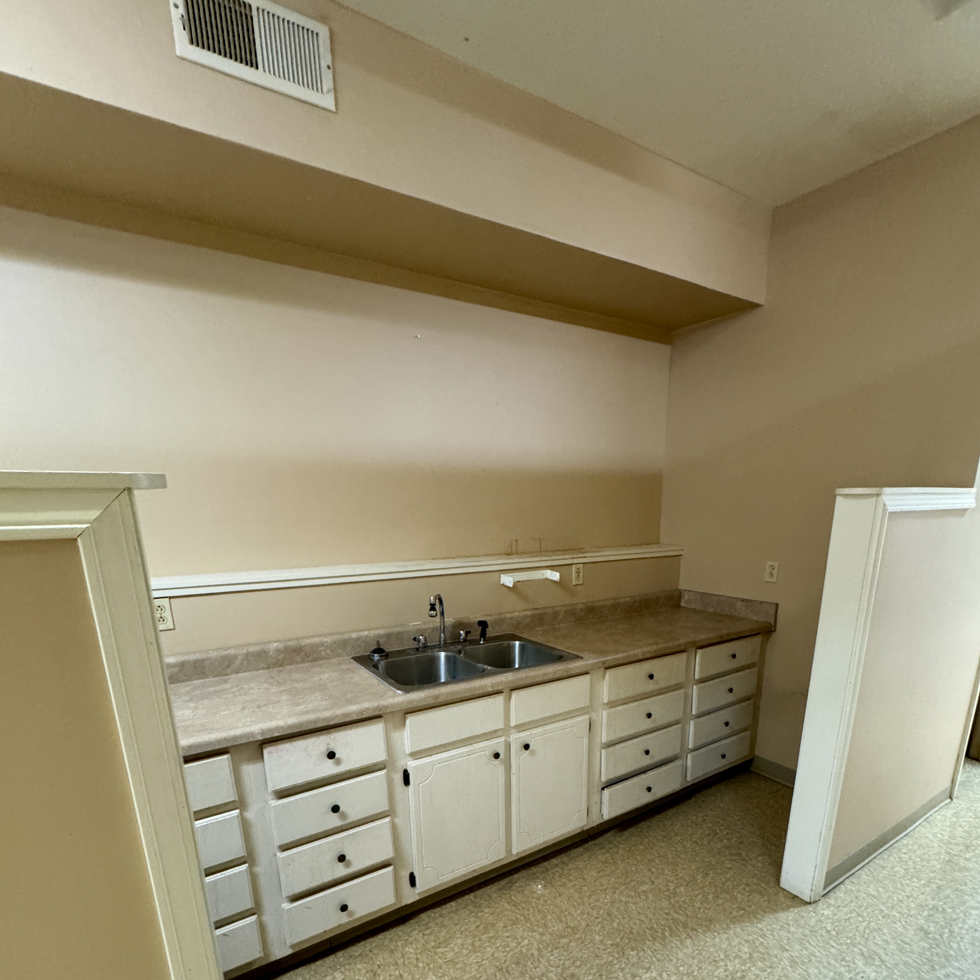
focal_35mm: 17
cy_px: 648
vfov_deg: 81.3
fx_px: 545
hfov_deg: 84.0
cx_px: 498
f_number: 2.2
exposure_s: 1/60
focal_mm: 2.22
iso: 640
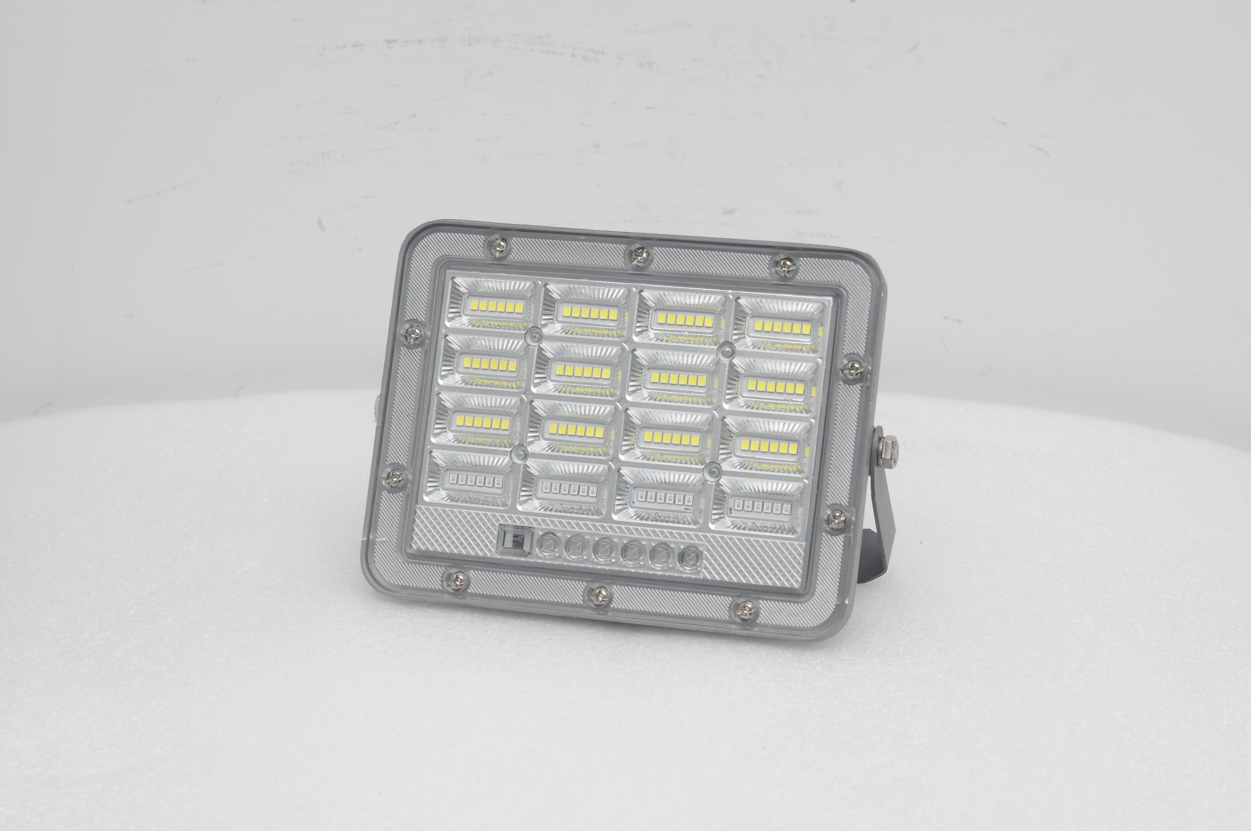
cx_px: 626
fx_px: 2603
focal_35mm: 75
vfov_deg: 18.1
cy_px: 416
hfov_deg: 27.0
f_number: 8
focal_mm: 50
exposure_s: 1/100
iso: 1000
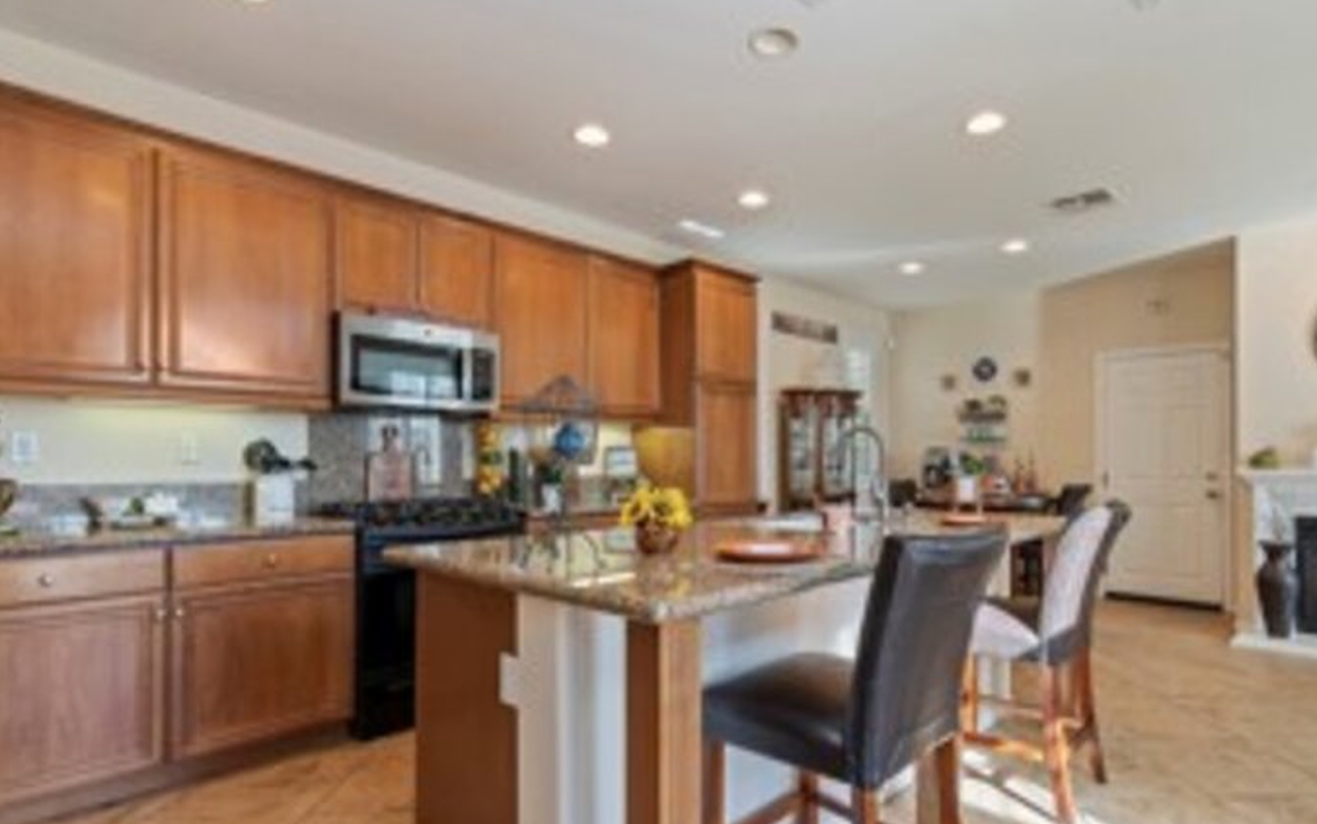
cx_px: 720
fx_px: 682
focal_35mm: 19
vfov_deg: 62.2
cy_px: 444
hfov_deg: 87.7
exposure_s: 1/8
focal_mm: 15
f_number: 10
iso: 500
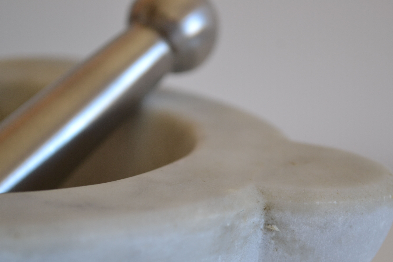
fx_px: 1153
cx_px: 198
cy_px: 167
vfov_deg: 12.9
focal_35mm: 106
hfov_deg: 19.3
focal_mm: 55
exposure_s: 1/40
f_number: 5.6
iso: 400
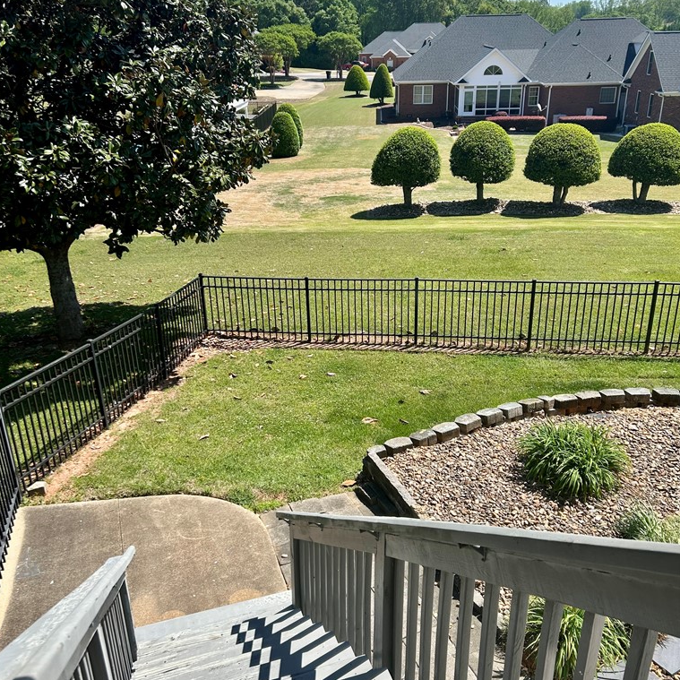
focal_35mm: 31
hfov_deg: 52.5
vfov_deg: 52.5
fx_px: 689
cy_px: 326
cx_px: 338
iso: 50
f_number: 1.5
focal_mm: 5.7
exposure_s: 1/2571
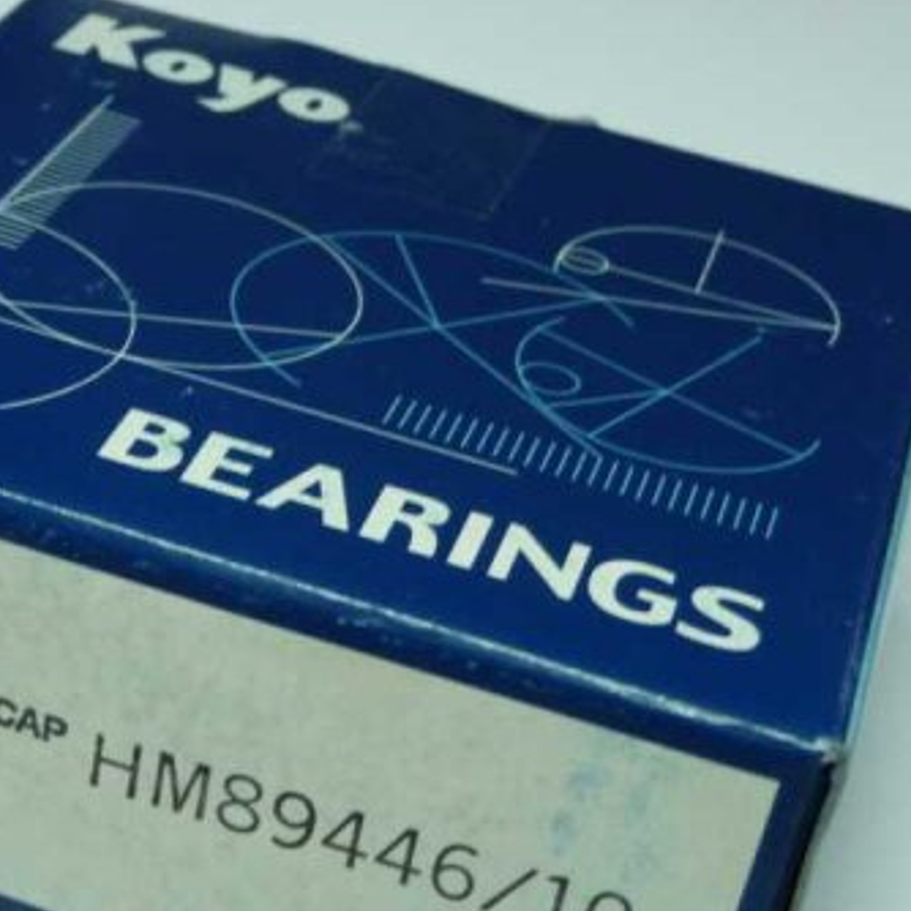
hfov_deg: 18.8
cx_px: 265
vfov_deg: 18.8
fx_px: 2739
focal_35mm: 92
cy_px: 586
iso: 125
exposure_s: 1/40
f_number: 4.4
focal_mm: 9.8
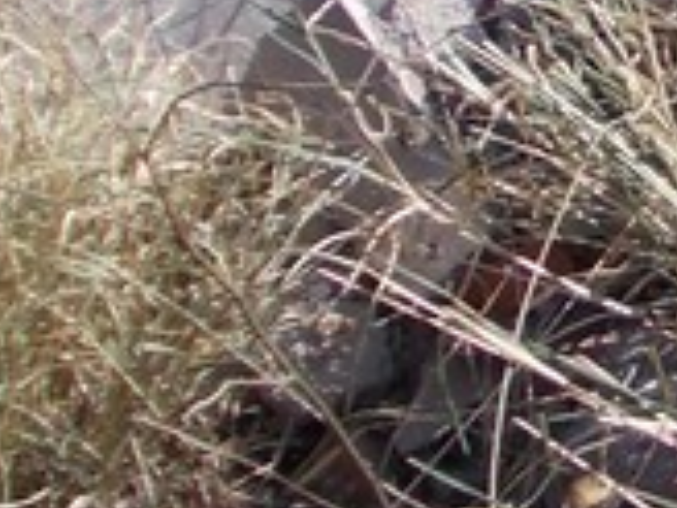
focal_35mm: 131
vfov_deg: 11.1
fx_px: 2562
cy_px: -136
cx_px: 1449
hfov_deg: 12.7
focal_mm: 4
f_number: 5.4
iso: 80
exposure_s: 1/200
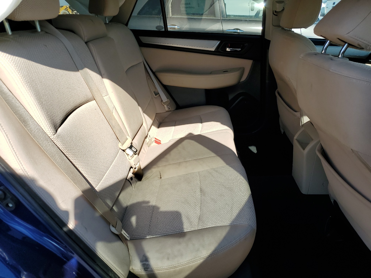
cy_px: 139
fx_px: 279
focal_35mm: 26
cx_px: 186
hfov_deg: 67.3
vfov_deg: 53.1
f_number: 1.5
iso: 50
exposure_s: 1/1667
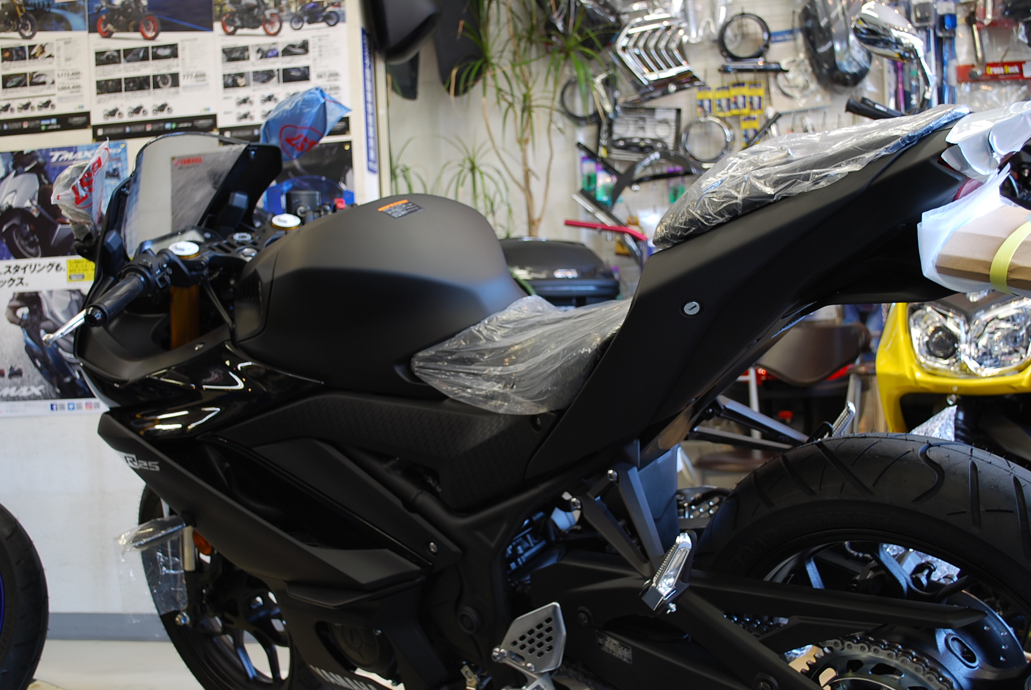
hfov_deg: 46.3
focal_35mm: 42
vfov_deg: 32.0
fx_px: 1204
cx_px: 516
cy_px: 345
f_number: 5
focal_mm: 28
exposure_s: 1/8
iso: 100
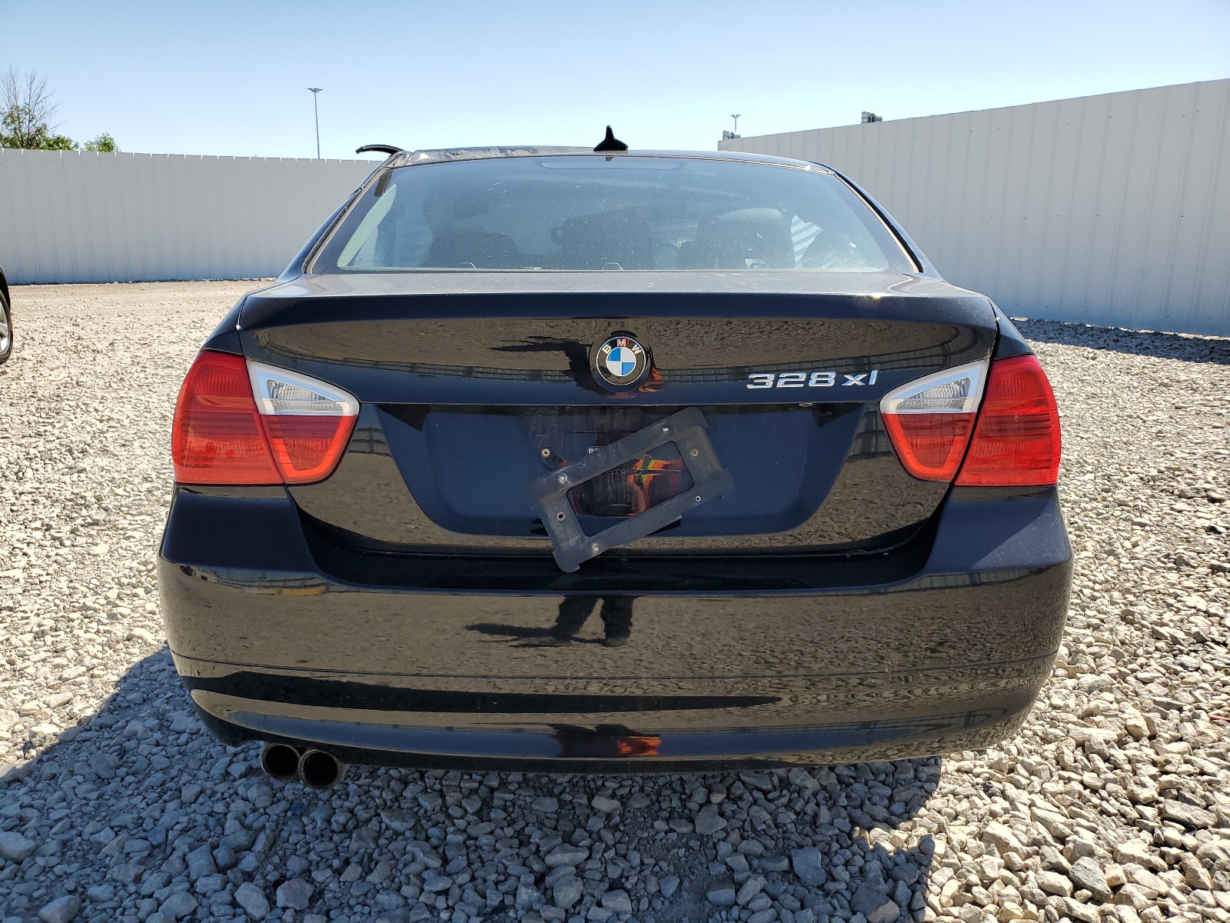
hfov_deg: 67.3
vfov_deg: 53.1
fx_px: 924
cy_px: 462
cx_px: 615
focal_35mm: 26
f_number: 1.5
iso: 50
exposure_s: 1/2000
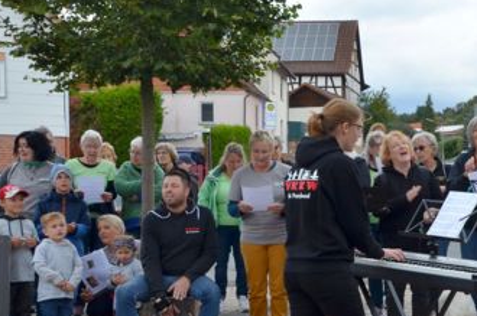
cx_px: 483
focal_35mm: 70
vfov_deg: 19.3
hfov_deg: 27.2
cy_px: 234
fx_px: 926
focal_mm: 22
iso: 200
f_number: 7.1
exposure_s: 1/200
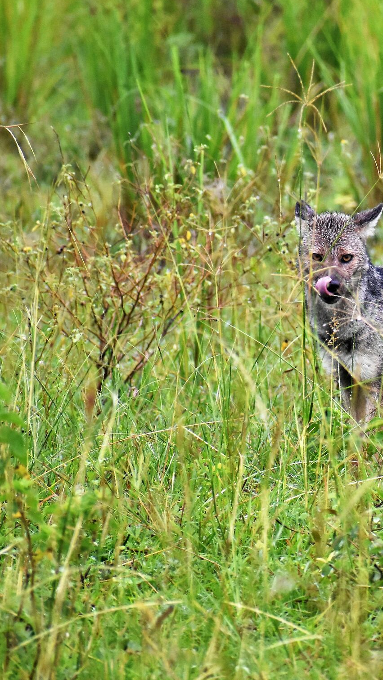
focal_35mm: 748
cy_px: 334
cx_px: 367
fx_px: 13499
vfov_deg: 2.9
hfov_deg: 1.6
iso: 1800
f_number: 6.3
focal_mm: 300
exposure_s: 1/125
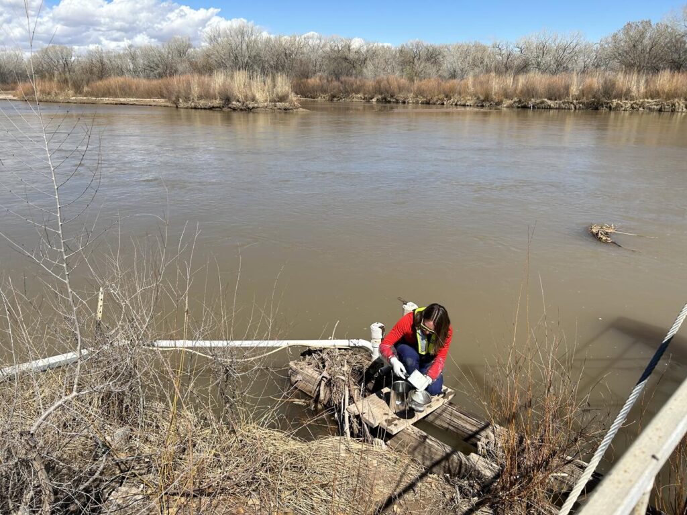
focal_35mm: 26
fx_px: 516
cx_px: 344
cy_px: 258
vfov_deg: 53.1
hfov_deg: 67.3
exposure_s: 1/5076
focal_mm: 5.7
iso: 50
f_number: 1.5
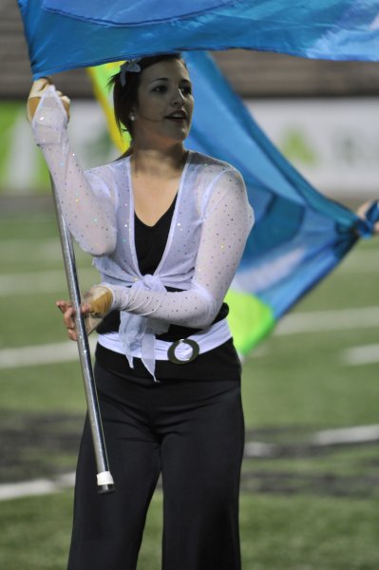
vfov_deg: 6.9
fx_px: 4745
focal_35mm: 300
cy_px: 285
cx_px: 190
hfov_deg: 4.6
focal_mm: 200
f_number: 2.8
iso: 800
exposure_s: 1/320
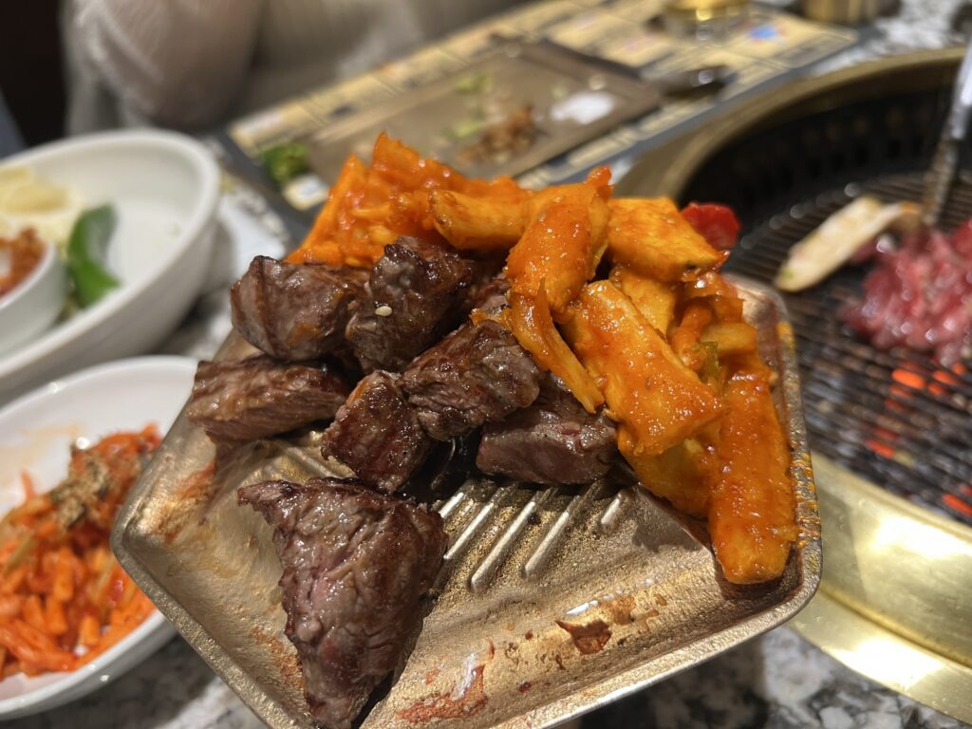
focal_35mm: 26
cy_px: 364
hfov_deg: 67.3
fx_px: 730
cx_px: 486
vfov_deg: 53.1
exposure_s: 1/83.3
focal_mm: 5.7
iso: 125
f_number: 1.5
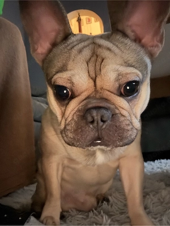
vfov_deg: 60.0
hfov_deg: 46.8
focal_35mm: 30
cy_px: 113
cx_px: 85
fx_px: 196
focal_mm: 2.69
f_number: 1.9
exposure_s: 1/7
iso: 1600
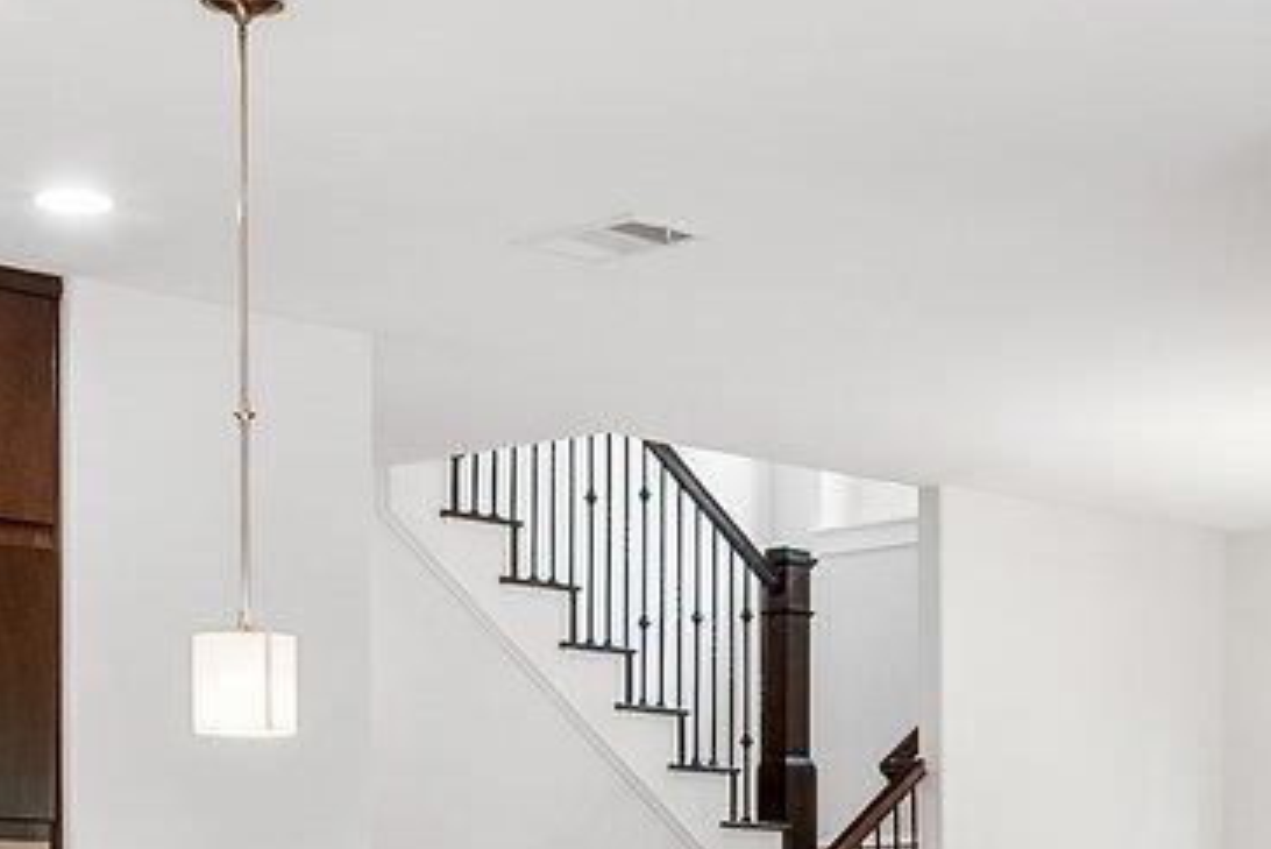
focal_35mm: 90
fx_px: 3179
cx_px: 1002
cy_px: 1067
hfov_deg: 22.3
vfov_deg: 14.6
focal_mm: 16
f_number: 10
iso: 400
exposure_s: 1/1.67
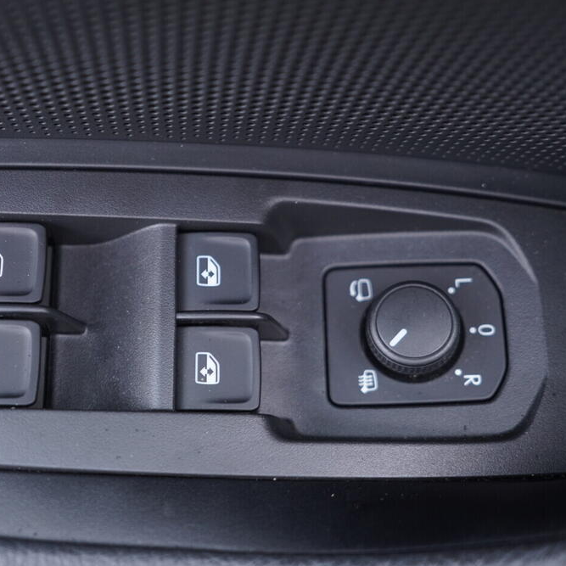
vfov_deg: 36.1
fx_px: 869
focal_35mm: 47
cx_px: 195
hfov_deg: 35.8
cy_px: 280
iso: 400
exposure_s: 1/40
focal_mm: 24
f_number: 2.8
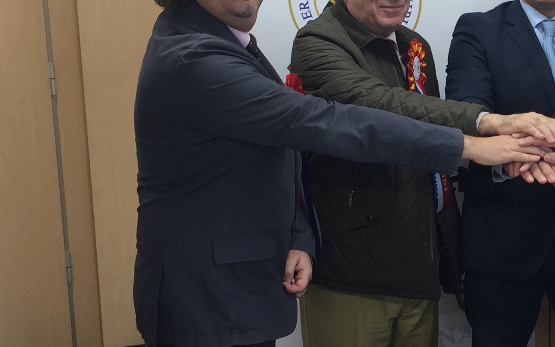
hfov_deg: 25.5
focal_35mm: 76
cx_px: 585
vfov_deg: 17.2
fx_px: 1150
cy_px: 146
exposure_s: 1/50
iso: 40
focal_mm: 4.15
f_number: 2.2
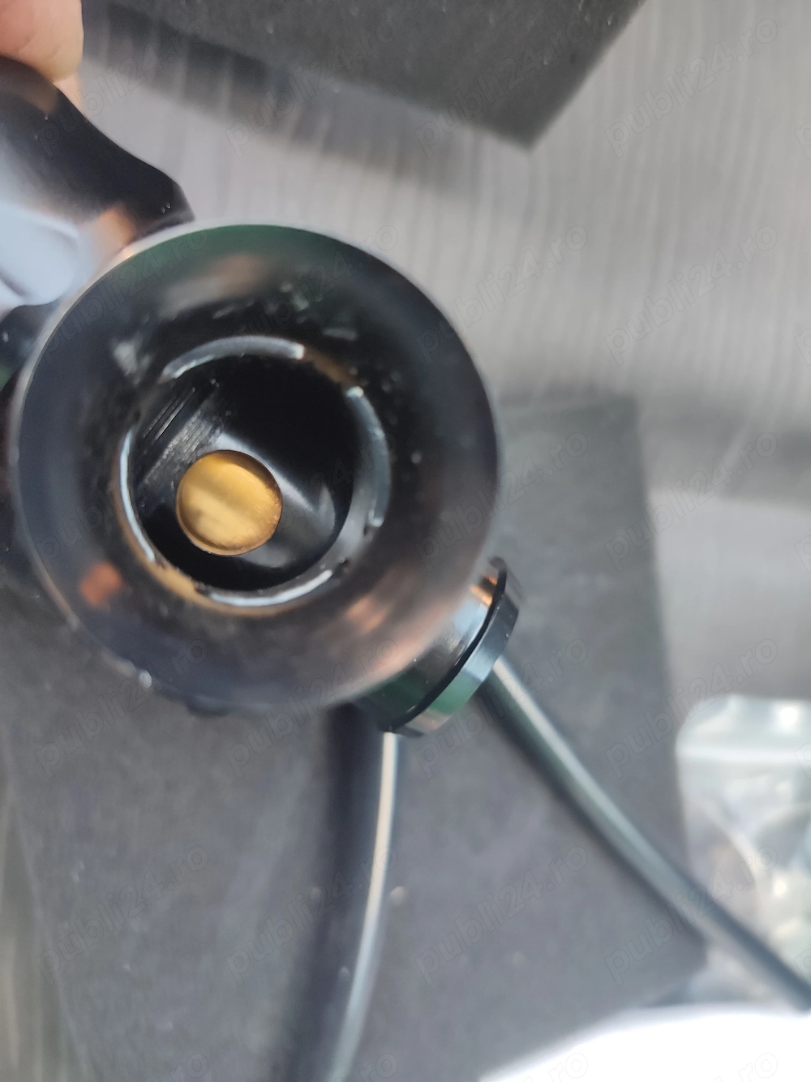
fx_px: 781
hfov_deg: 54.9
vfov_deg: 69.4
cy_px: 541
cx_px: 406
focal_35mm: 25
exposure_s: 1/33
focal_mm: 6.04
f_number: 1.9
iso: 163
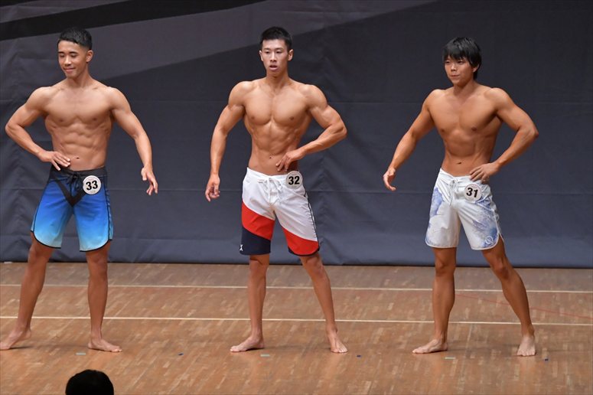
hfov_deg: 8.1
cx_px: 296
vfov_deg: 5.4
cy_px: 198
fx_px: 4198
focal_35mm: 255
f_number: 5.6
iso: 6400
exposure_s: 1/400
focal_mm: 170
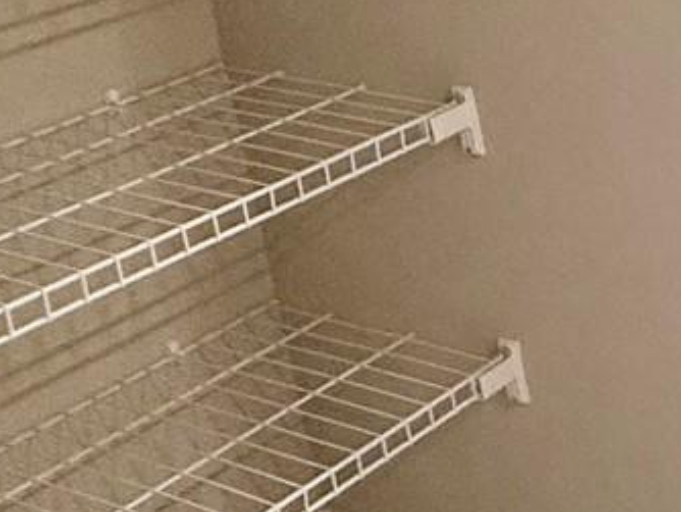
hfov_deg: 18.0
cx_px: 1411
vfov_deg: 19.2
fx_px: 1319
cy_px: -257
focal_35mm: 67
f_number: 2.2
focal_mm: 2.22
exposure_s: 1/120
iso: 160
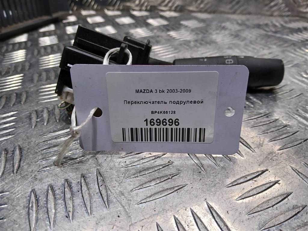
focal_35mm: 26
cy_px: 116
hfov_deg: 67.3
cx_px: 154
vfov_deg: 53.1
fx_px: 231
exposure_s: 1/100
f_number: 1.8
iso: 40
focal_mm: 3.98
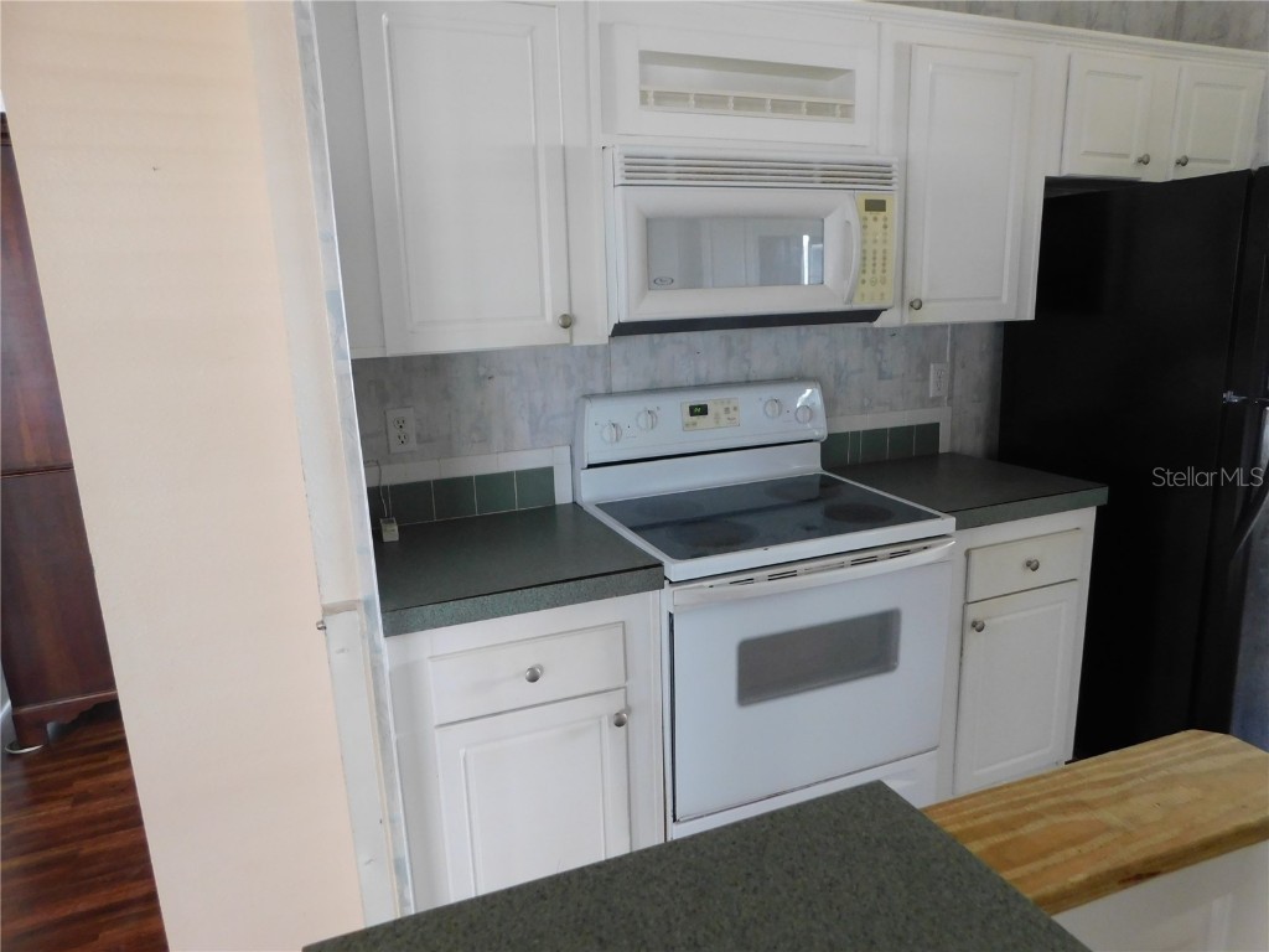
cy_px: 476
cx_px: 634
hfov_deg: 73.9
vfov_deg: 58.9
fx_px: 843
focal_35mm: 23
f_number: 3
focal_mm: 4
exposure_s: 1/30
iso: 280
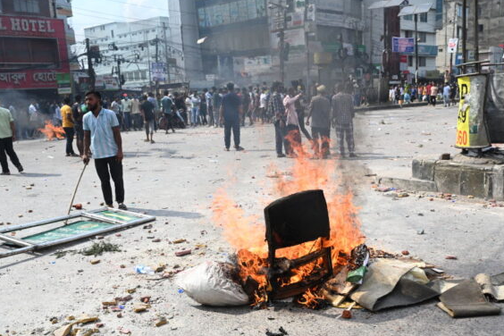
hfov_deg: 51.1
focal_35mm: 38
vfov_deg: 35.3
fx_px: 527
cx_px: 266
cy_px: 202
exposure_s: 1/3200
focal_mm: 30.5
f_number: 5.6
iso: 1000
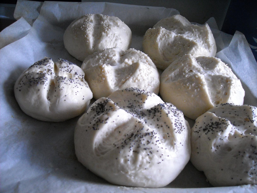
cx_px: 128
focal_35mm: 35
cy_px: 96
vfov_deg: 40.7
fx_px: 260
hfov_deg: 52.6
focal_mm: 5.7
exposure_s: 1/30
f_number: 2.8
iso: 400
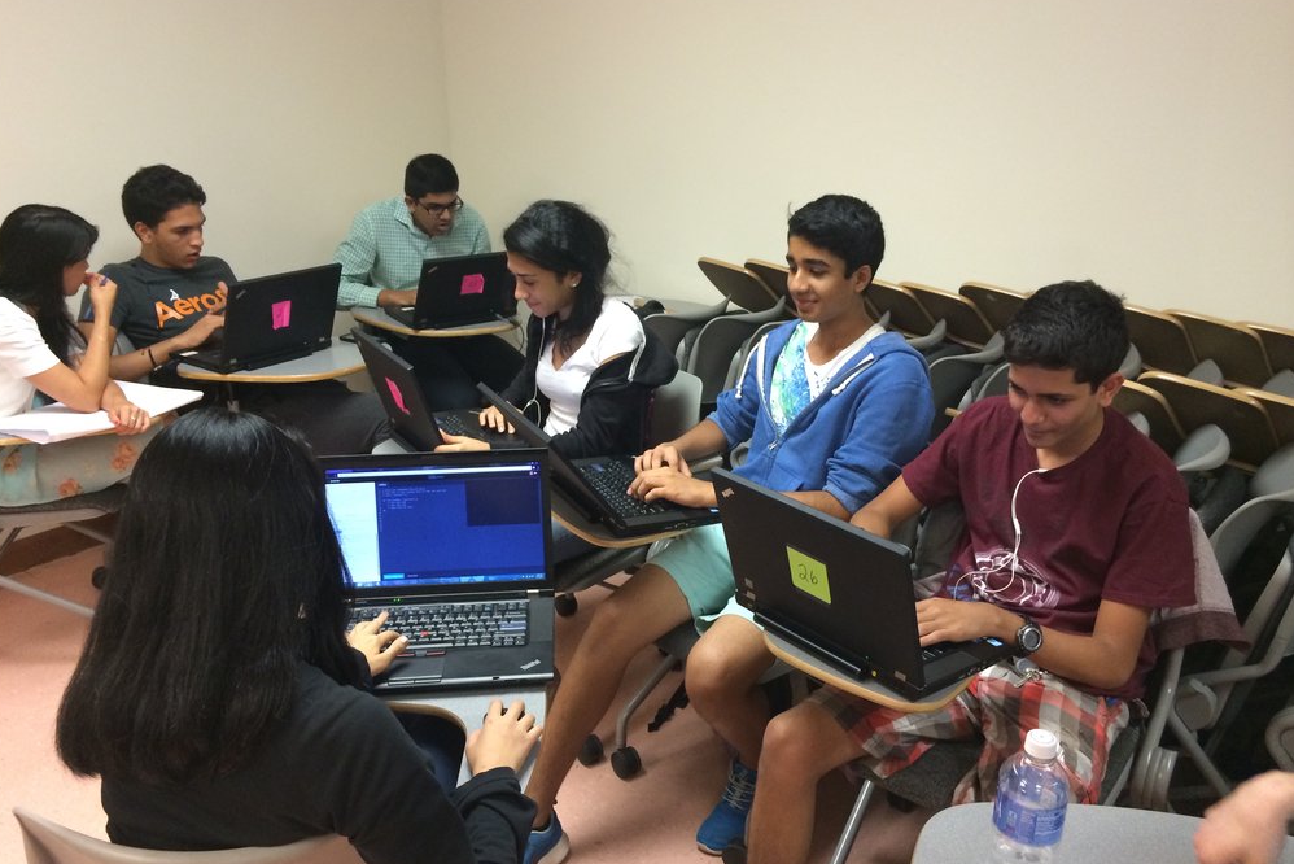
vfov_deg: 41.1
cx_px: 644
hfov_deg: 58.7
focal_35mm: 32
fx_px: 1150
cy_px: 459
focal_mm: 4.12
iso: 250
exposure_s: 1/30
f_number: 2.2
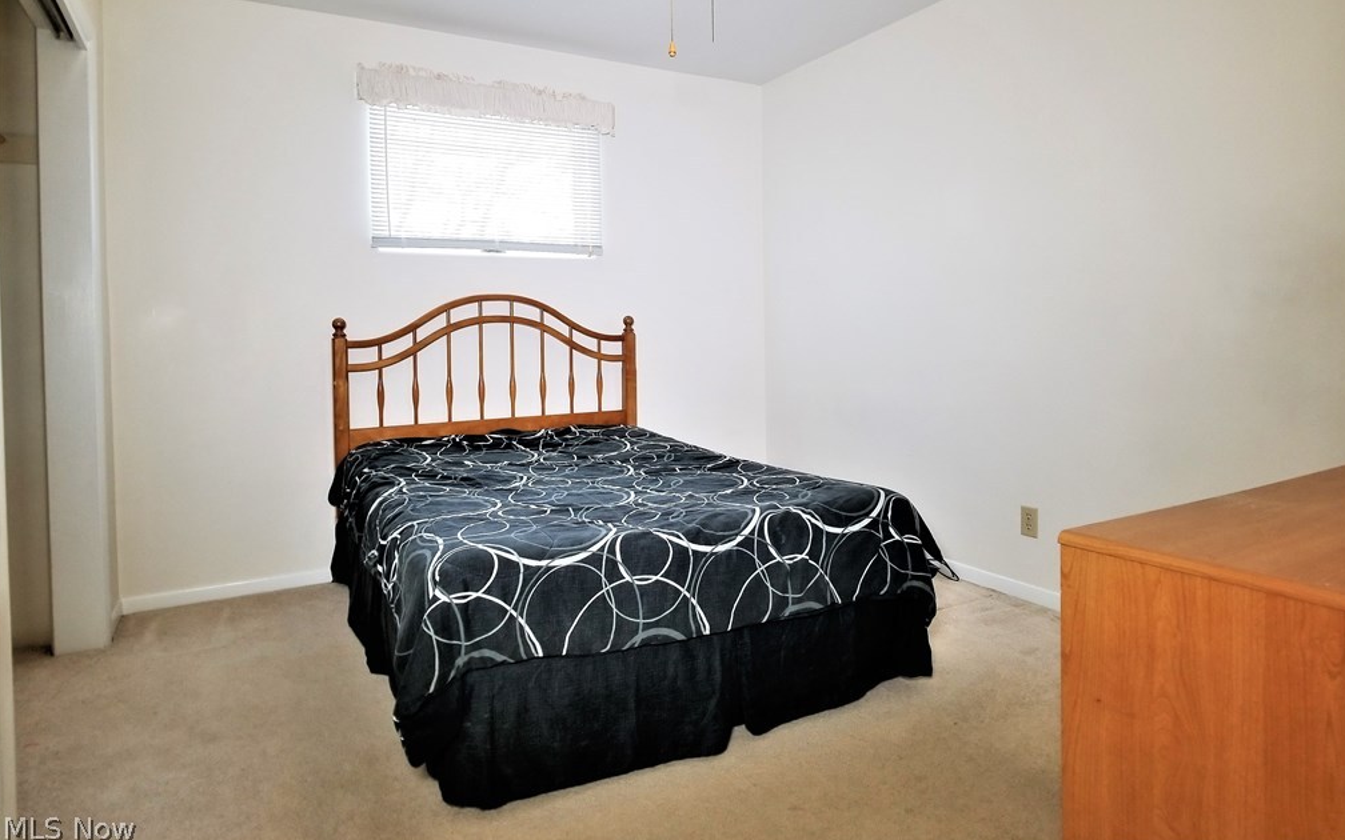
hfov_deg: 66.5
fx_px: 1026
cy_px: 339
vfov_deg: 44.3
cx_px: 679
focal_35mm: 28
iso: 64
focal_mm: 4.25
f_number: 1.7
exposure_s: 1/50
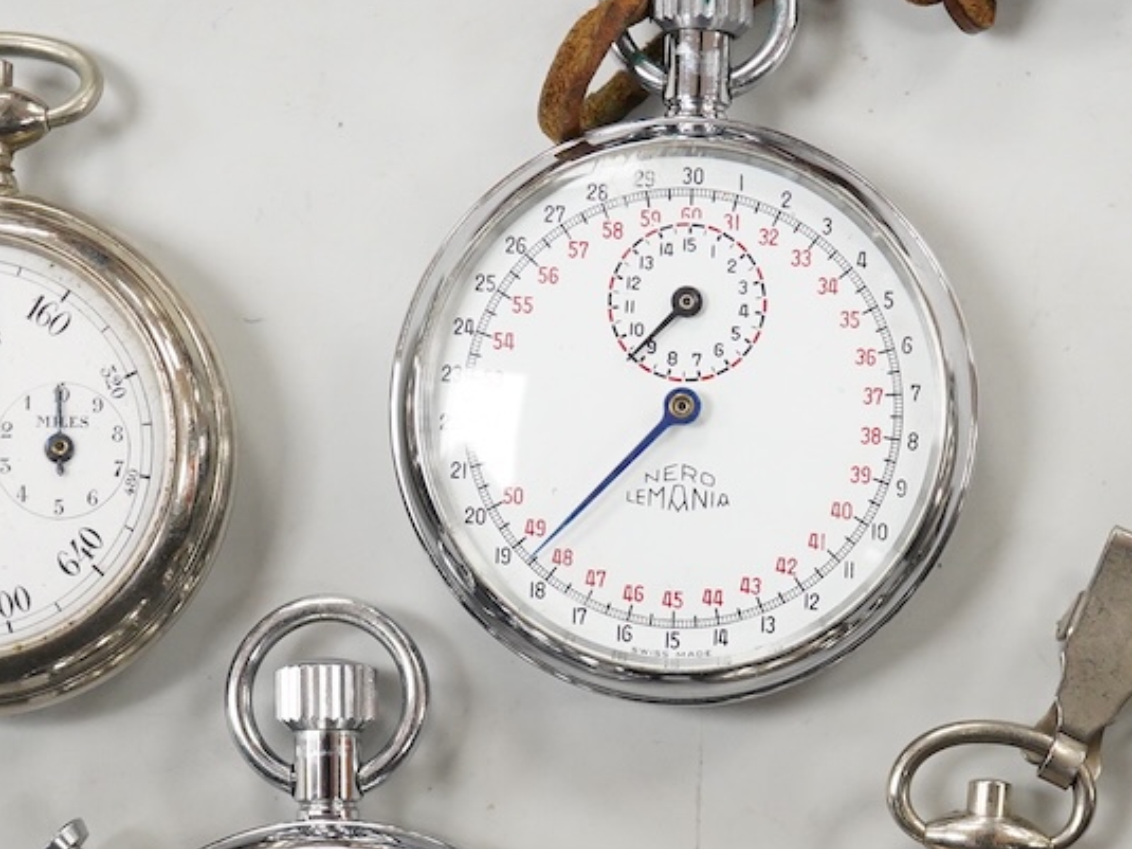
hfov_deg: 21.5
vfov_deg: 16.1
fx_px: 2975
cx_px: 695
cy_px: 680
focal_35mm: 91
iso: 2500
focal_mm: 30
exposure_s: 1/400
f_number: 3.5
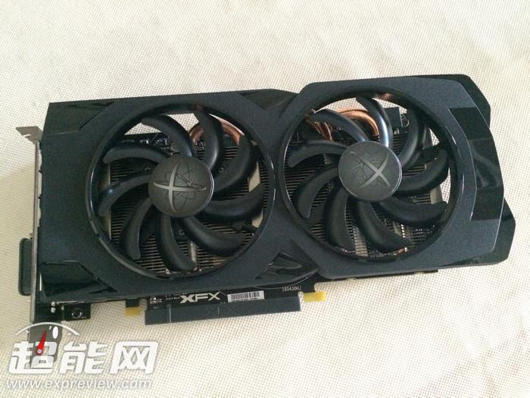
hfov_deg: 61.7
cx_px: 265
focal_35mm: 29
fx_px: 444
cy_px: 199
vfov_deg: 48.2
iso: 500
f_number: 2.2
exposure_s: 1/17
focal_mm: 4.15
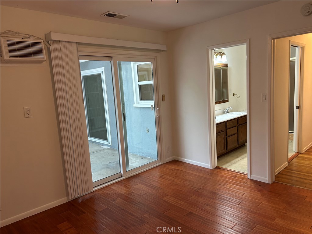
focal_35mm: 26
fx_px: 234
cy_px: 117
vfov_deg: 53.1
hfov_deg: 67.3
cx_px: 156
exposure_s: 1/60
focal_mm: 5.7
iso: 125
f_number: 1.5
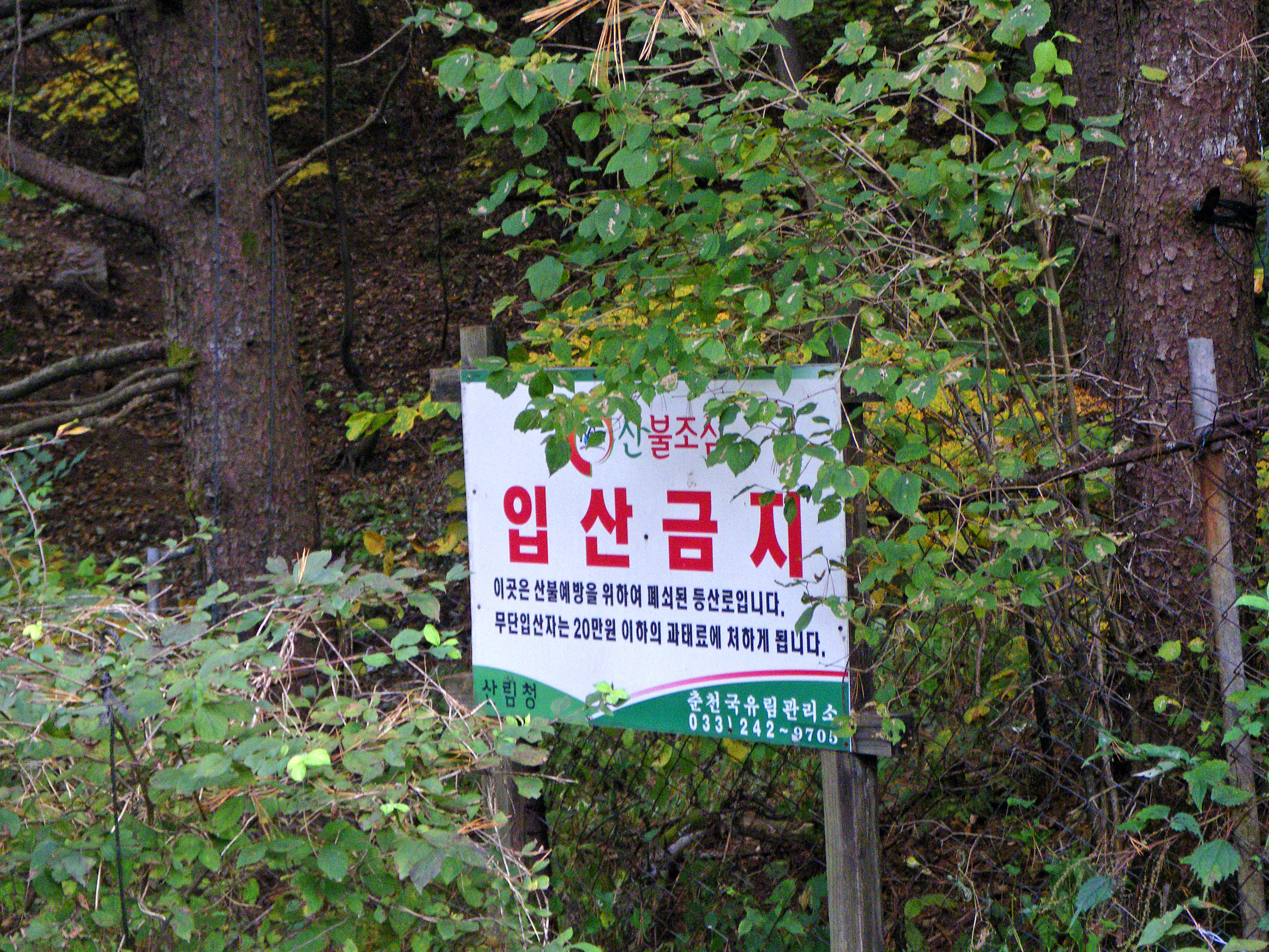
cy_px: 476
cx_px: 634
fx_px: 2823
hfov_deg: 25.3
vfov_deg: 19.1
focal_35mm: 77
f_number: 4.8
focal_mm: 13.7
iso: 320
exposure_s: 1/100
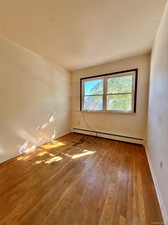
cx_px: 84
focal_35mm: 14
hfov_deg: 85.7
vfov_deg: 102.1
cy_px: 112
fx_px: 91
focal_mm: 2.22
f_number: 2.2
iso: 125
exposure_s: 1/99
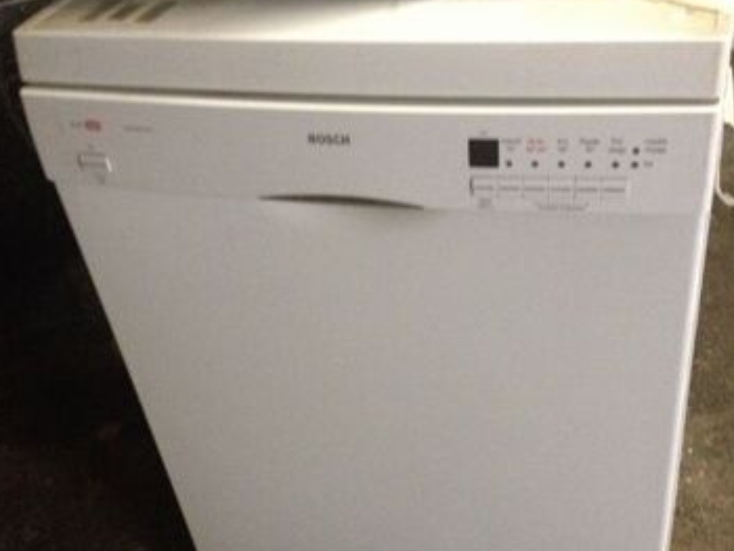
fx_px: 1018
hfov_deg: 39.6
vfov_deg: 30.2
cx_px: 390
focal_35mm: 48
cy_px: 348
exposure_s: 1/17
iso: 800
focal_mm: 4.28
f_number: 2.4
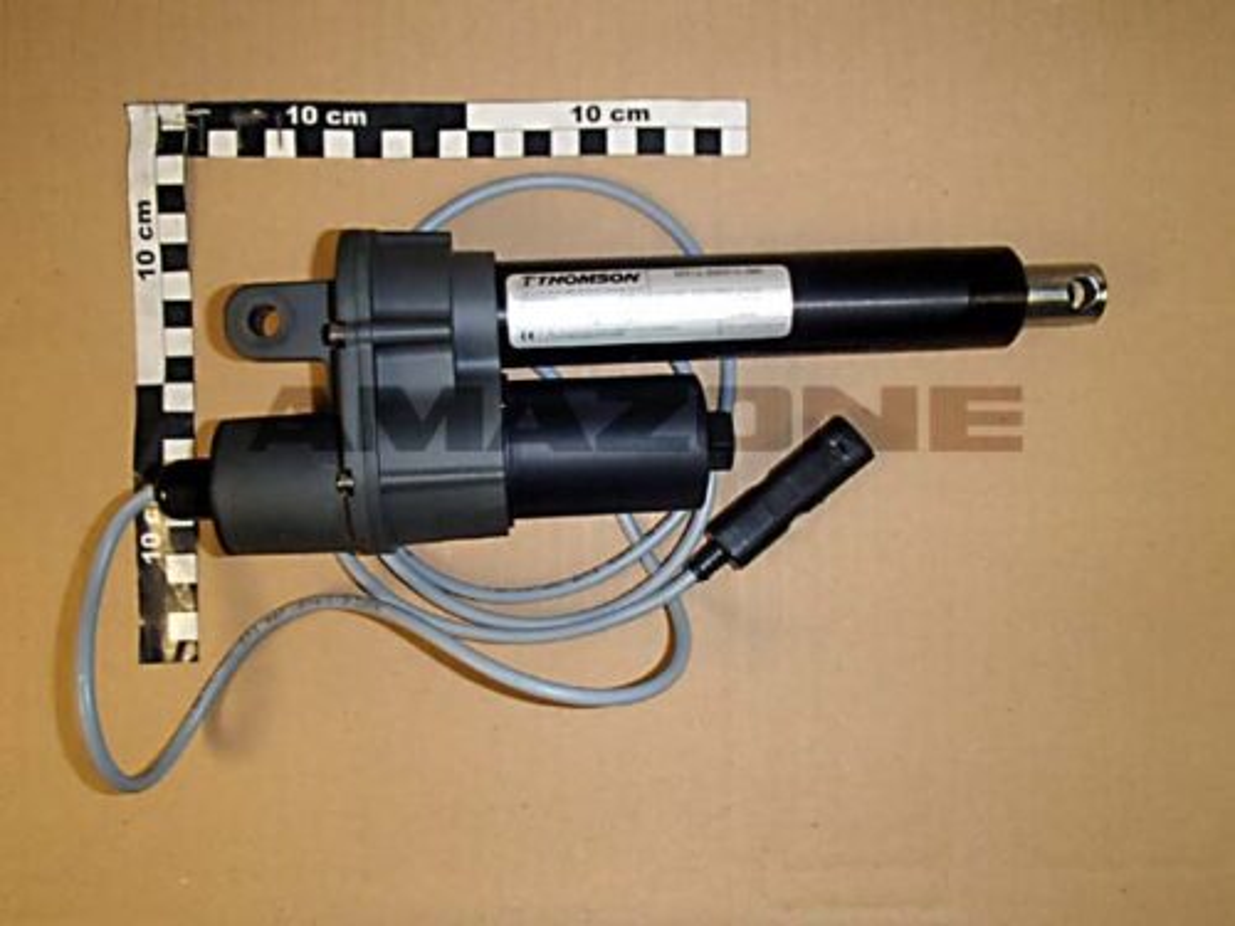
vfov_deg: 49.7
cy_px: 463
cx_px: 618
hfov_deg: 63.4
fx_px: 999
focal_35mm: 28
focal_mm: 5
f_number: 11
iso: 200
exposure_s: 1/30
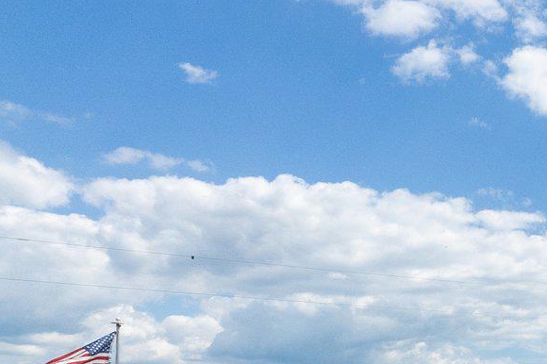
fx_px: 805
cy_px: 442
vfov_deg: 23.2
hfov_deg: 28.8
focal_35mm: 53
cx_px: 751
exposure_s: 1/2500
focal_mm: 10
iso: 640
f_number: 8
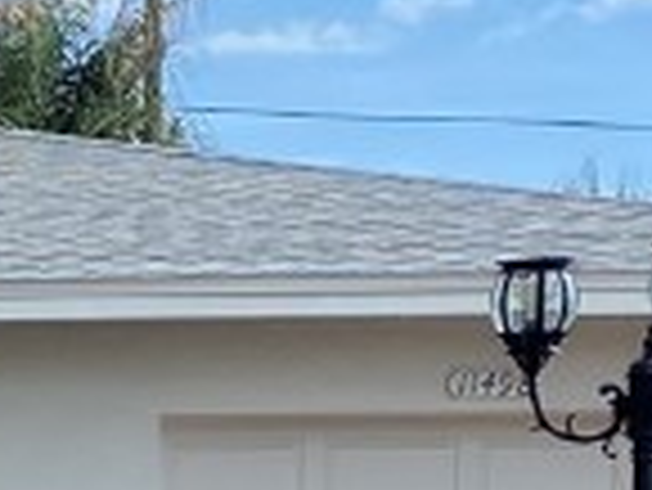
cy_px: 971
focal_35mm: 184
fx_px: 3469
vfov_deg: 7.7
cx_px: -859
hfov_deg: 9.6
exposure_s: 1/702
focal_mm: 4.25
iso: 32
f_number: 1.8
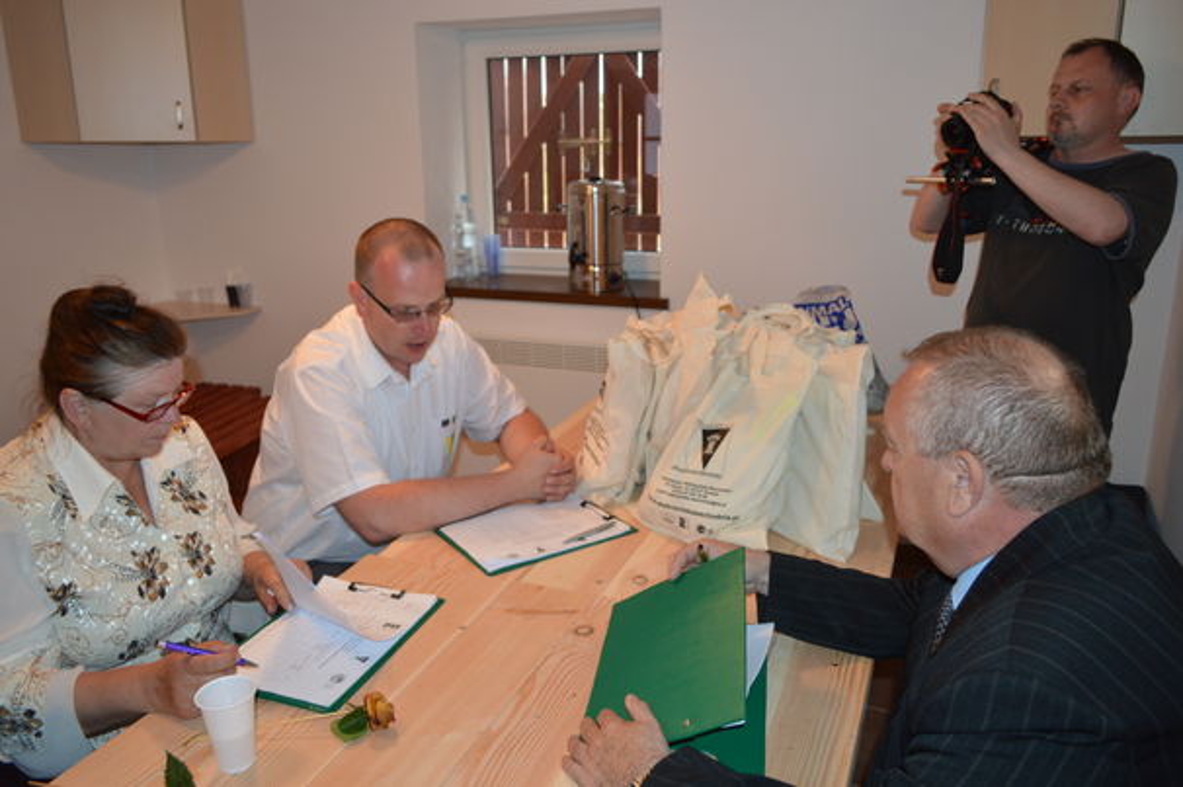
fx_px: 887
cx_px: 592
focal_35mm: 27
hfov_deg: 67.4
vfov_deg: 47.9
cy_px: 394
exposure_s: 1/60
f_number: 3.5
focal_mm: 18
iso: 640
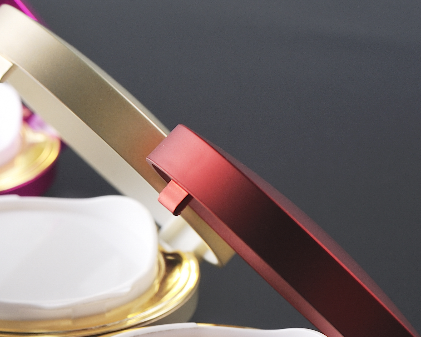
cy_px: 311
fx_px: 2953
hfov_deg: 8.1
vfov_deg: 6.5
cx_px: 27
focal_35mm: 237
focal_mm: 105
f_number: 11
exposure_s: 1/100
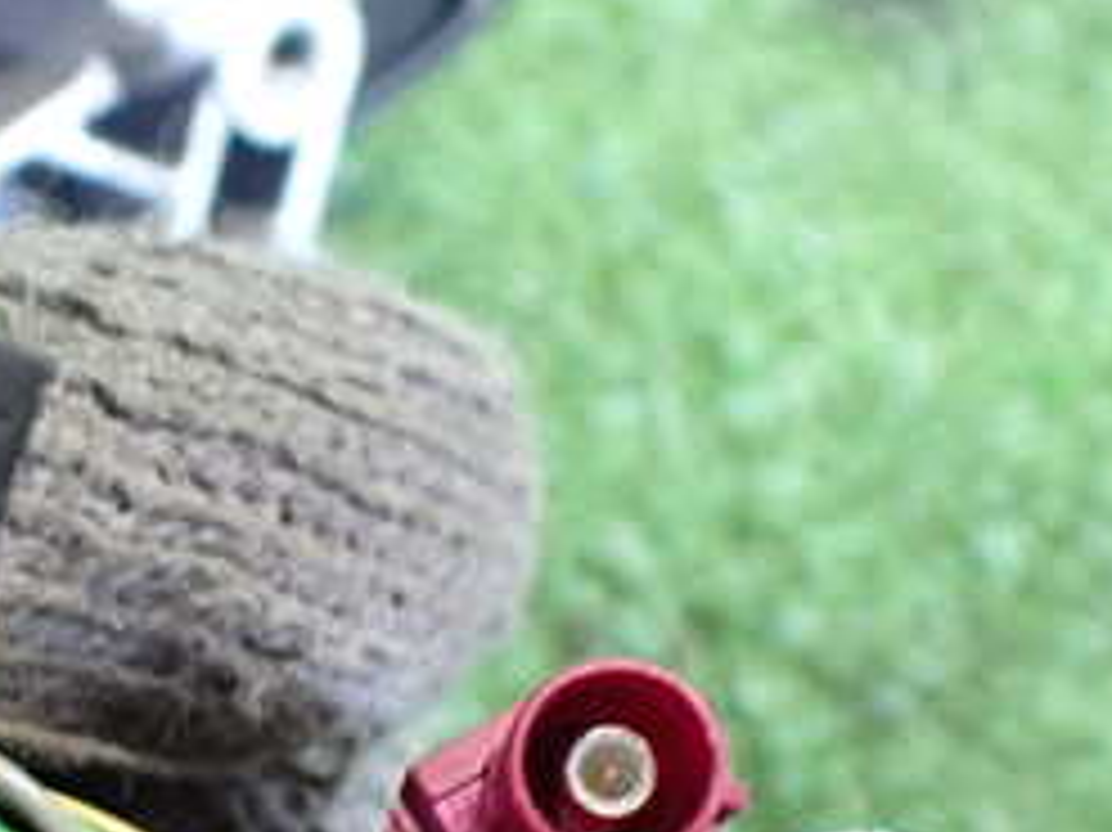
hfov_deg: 25.7
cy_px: 814
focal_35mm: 73
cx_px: 63
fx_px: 2344
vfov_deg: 19.6
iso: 800
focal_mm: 5.4
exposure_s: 1/50
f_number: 2.3
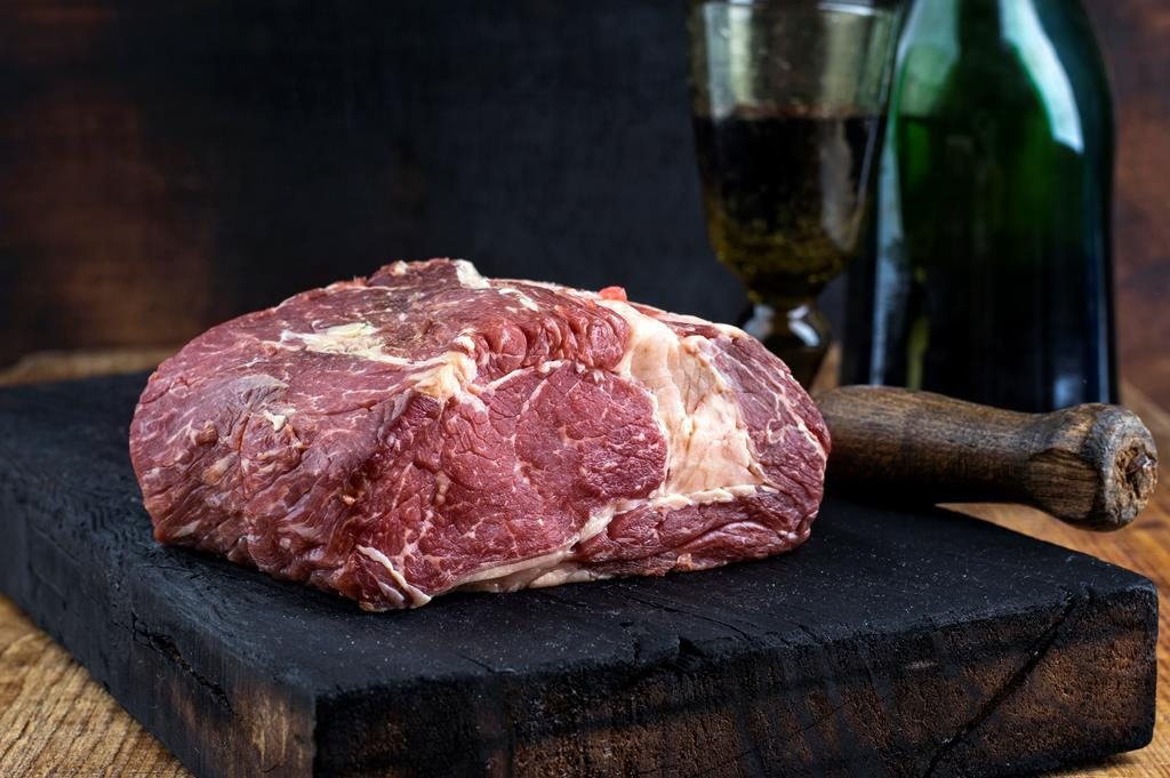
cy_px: 389
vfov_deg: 18.2
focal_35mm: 75
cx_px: 585
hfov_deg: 27.0
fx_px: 2435
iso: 100
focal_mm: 50
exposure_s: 1/160
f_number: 9
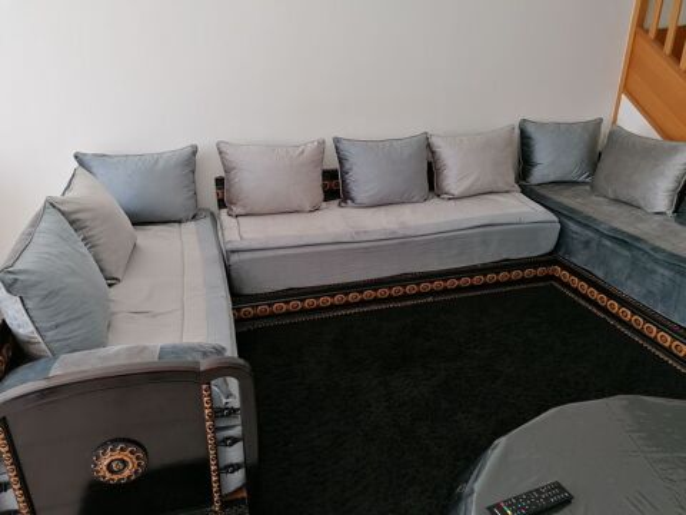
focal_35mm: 27
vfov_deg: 51.4
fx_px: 535
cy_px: 258
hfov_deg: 65.3
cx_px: 343
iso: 64
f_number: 1.8
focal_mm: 4.75
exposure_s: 1/50
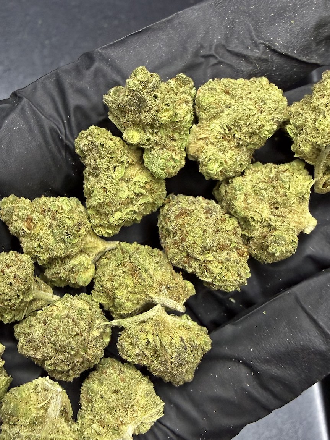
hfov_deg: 35.8
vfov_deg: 46.7
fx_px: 508
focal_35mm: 40
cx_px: 129
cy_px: 249
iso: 250
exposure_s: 1/50
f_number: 2.2
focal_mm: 2.22
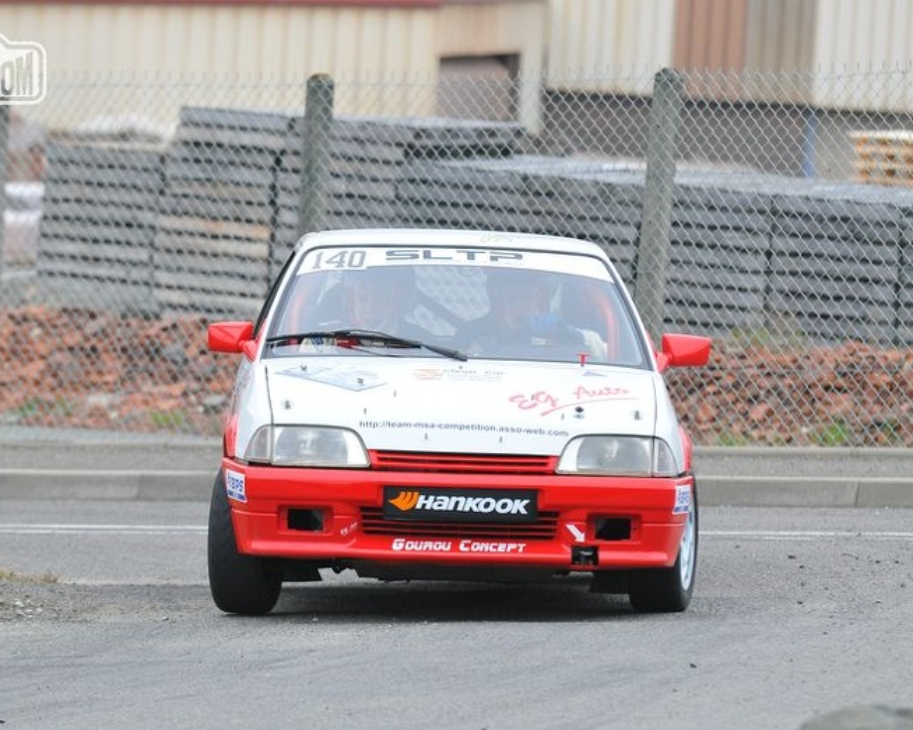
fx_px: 9671
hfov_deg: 5.4
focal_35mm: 358
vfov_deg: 4.3
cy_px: 366
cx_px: 364
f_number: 5.6
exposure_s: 1/800
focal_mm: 210
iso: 1000
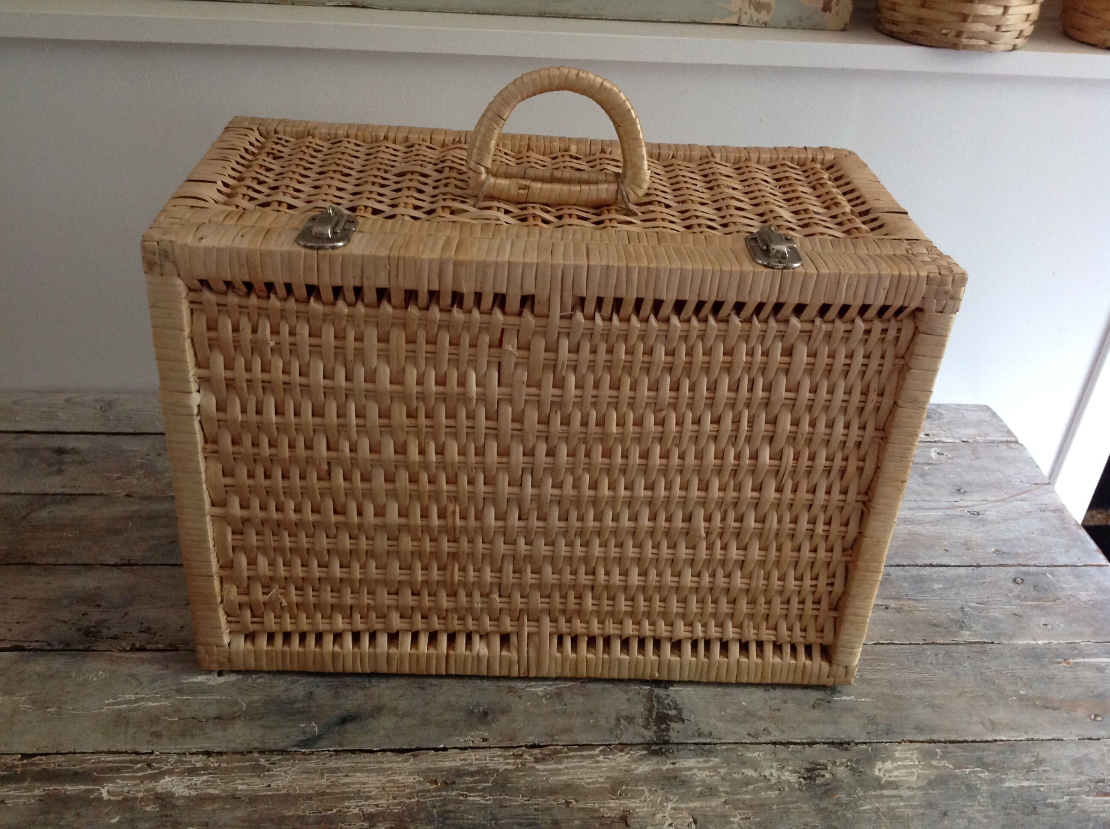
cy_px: 414
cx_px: 555
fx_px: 1121
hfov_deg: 52.7
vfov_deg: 40.6
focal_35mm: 35
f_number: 2.4
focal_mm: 4.28
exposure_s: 1/15
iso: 200
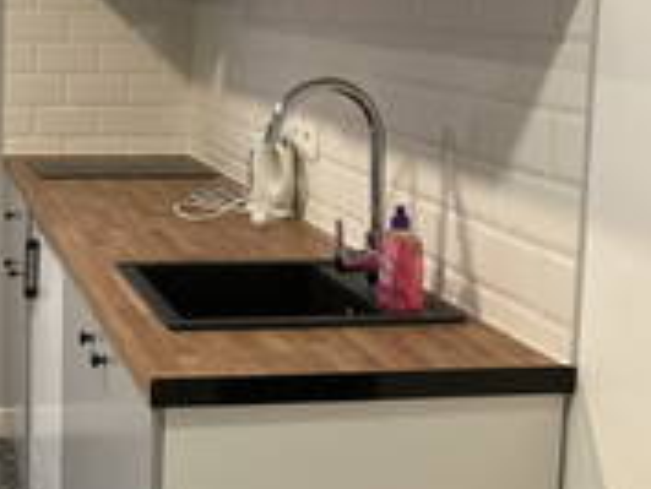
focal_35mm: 57
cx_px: 29
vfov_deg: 25.4
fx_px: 1073
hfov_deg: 31.7
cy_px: 129
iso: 64
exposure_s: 1/50
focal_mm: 3.99
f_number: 1.8
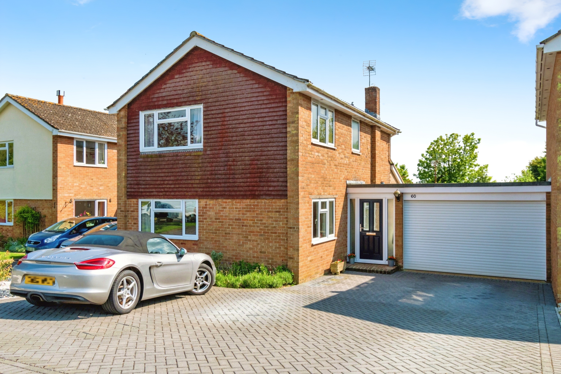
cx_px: 280
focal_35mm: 15
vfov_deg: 77.3
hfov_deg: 100.4
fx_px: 234
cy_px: 187
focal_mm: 10
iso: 320
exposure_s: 1/1600
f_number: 7.1
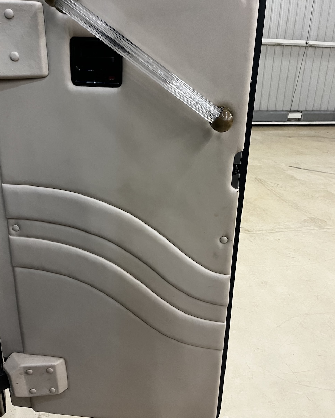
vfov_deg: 62.1
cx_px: 165
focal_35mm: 28
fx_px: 347
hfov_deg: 51.5
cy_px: 191
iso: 250
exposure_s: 1/60
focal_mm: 5.1
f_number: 1.6
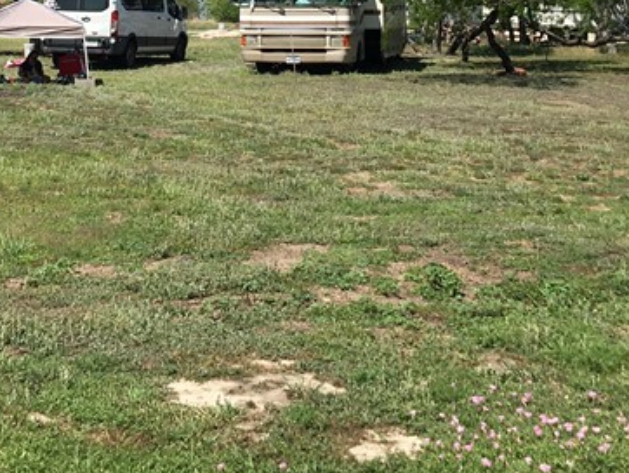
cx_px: 142
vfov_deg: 17.1
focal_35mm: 82
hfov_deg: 23.5
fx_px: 1491
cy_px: -118
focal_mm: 4.15
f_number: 2.2
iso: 25
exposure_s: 1/1672
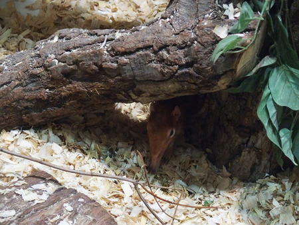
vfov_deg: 11.0
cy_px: 112
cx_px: 150
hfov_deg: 14.6
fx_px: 1167
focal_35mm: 135
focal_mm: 28.8
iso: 1250
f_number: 2.8
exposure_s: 1/30
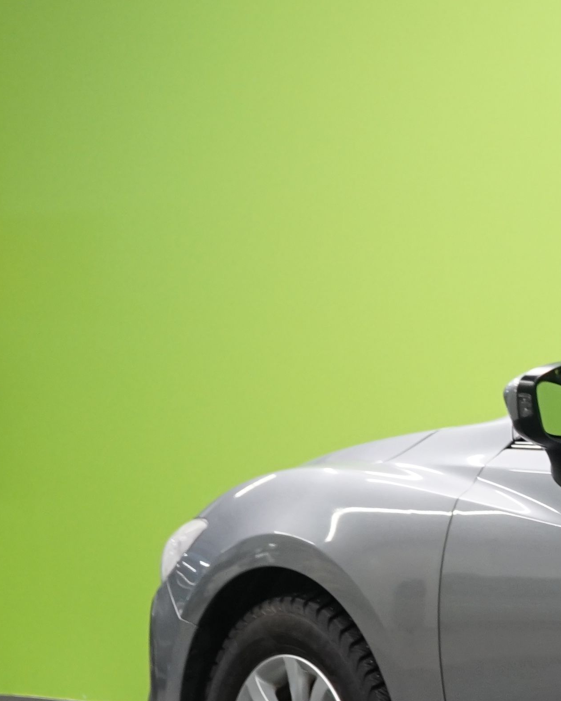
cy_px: 613
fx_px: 4233
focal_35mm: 204
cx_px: 1283
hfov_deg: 7.2
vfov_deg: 9.4
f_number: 5
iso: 1000
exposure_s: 1/50
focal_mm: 57
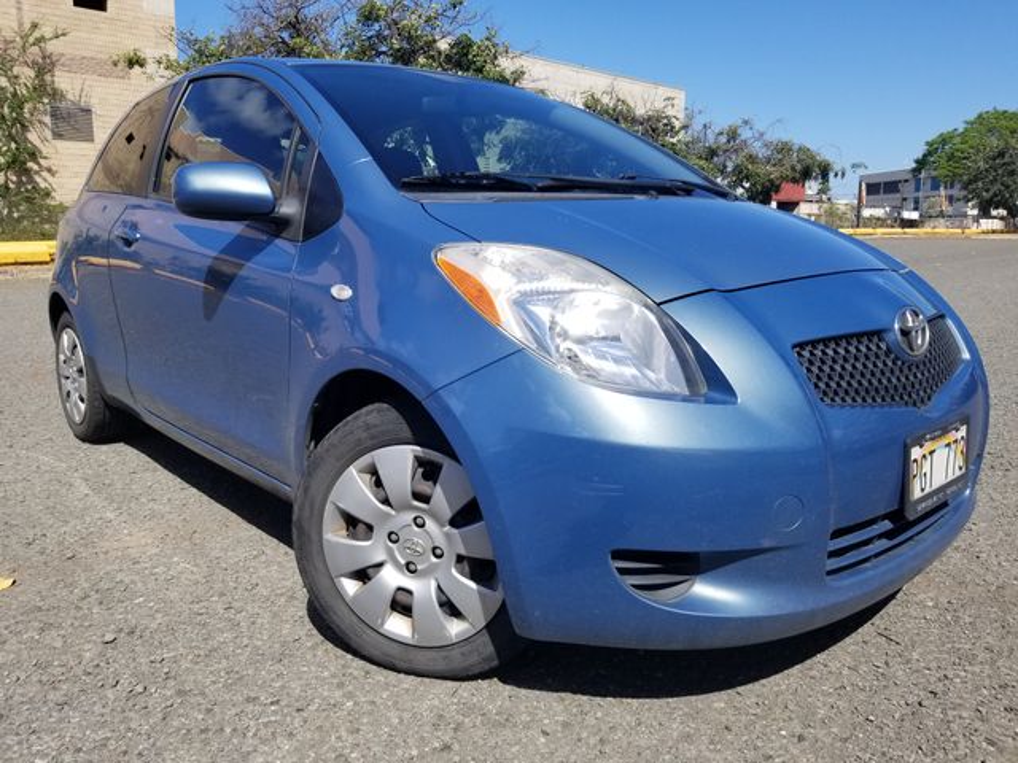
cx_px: 509
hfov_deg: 67.3
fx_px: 765
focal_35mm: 26
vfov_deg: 53.1
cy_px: 382
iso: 50
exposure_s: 1/2344
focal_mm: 4.25
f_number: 1.7
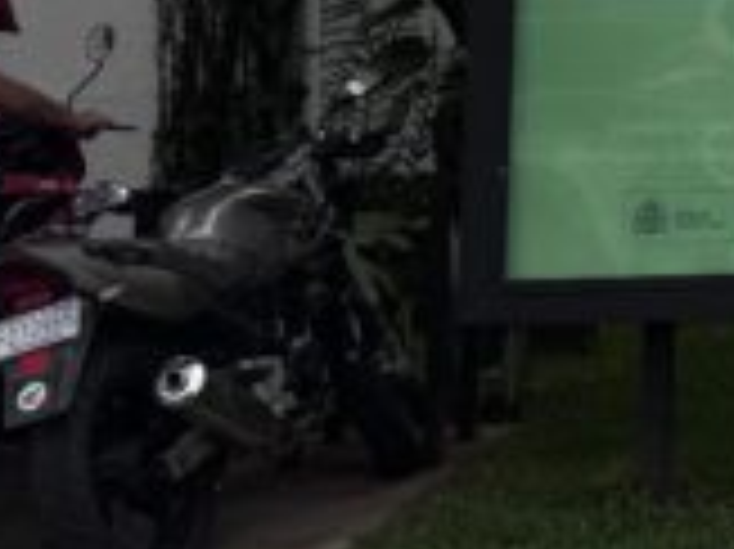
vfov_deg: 12.4
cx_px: 1445
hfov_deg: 14.6
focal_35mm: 113
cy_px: -302
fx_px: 2394
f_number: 1.78
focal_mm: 6.76
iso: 80
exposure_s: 1/1767
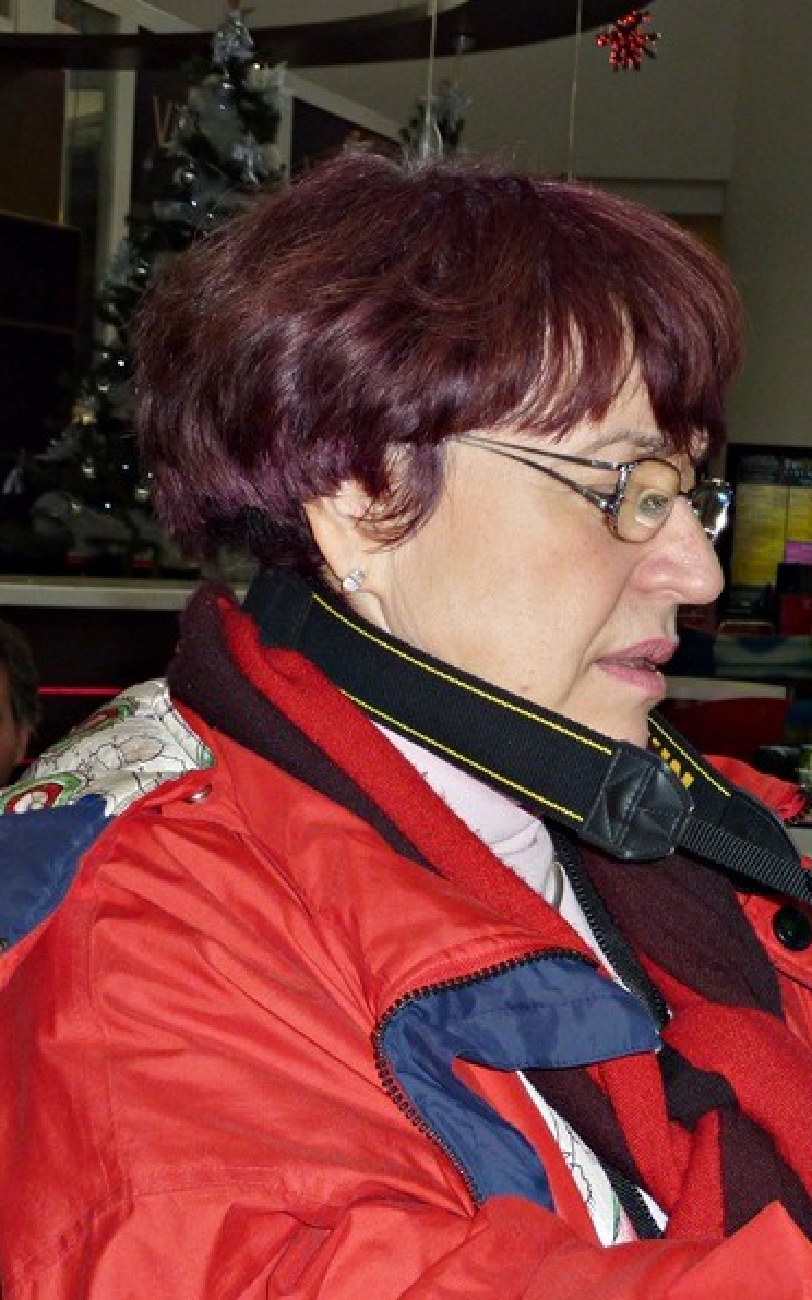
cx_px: 657
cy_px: 650
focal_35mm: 84
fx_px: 2977
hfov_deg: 15.4
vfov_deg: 24.7
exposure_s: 1/125
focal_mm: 9.7
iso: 160
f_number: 3.9
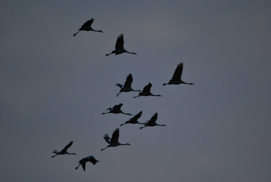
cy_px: 91
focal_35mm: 750
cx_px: 136
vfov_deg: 1.8
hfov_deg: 2.7
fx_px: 5653
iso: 800
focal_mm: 500
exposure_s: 1/320
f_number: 7.1
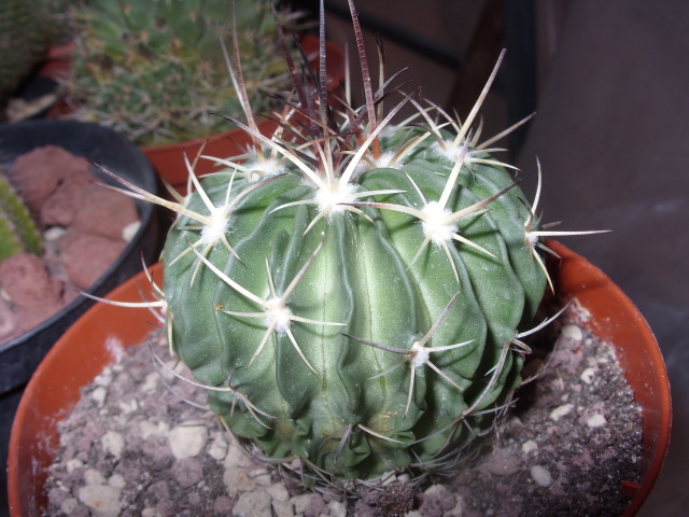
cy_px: 258
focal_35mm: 38
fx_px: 756
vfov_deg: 37.7
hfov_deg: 49.0
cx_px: 344
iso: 50
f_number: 4.9
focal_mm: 6.3
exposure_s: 1/30
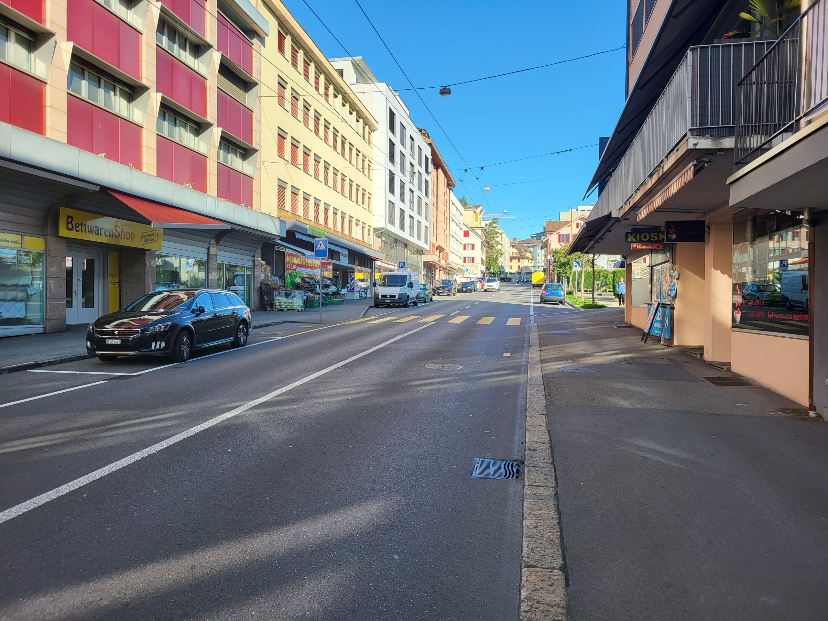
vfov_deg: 53.1
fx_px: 622
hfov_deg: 67.3
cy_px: 310
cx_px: 414
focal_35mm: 26
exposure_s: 1/1024
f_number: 1.8
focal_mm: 5.4
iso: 40
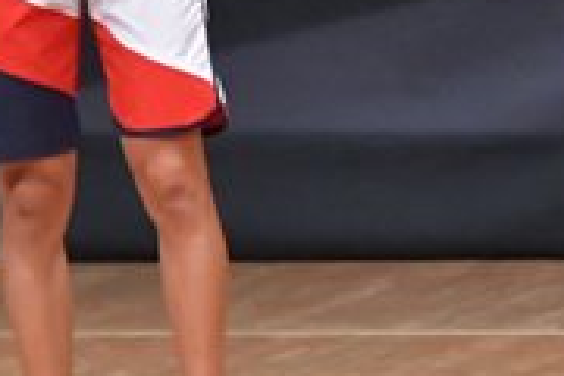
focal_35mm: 1031
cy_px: -91
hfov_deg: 2.0
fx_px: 16151
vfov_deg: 1.3
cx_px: 923
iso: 6400
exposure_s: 1/400
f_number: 5.6
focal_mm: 160
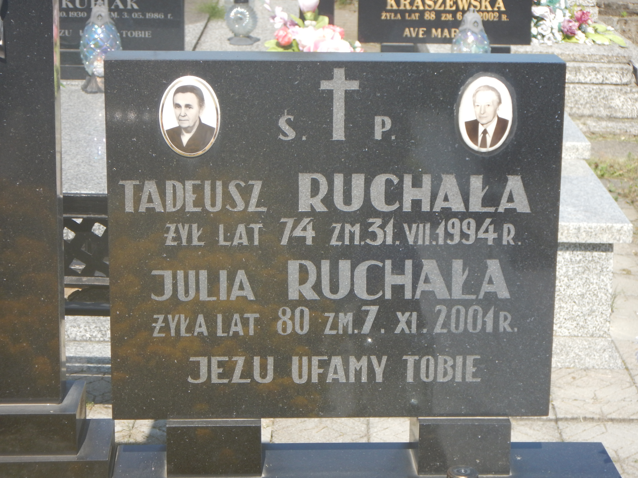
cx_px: 319
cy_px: 239
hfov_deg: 23.0
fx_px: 1567
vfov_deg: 17.4
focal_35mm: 85
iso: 125
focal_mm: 15.3
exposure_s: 1/400
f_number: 4.7
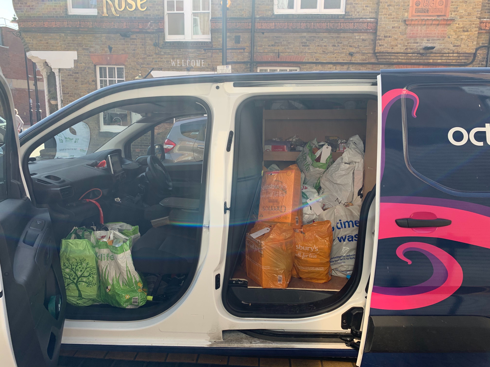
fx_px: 368
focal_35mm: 26
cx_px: 245
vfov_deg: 53.1
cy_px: 184
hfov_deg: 67.3
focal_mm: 4.25
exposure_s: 1/520
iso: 25
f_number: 1.8
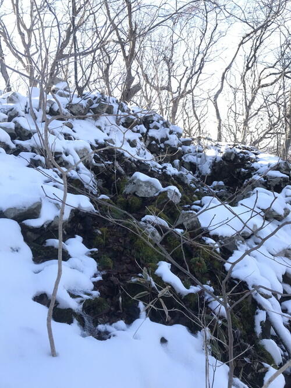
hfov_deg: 49.7
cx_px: 146
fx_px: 314
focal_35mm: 28
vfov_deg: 63.5
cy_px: 194
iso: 20
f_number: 1.8
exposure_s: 1/397
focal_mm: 3.99
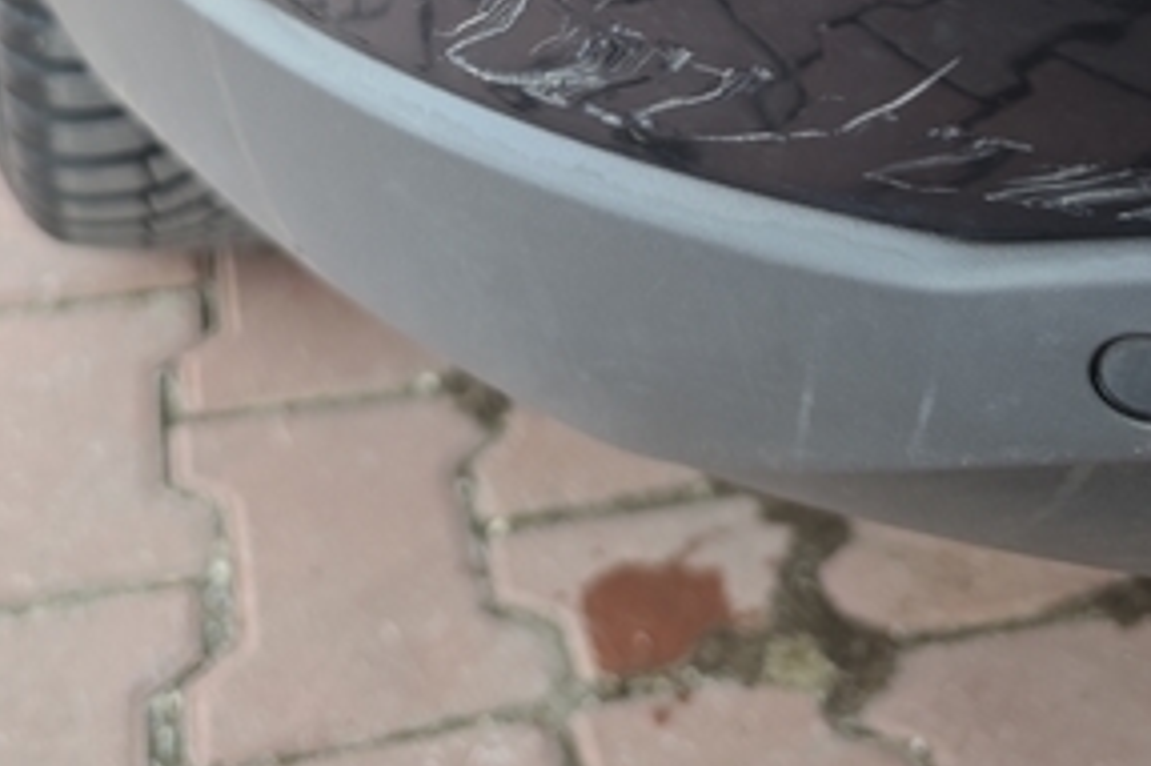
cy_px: -180
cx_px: 497
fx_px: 1598
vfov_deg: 24.2
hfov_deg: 39.5
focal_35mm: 50
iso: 160
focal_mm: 8.72
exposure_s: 1/50
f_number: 1.63
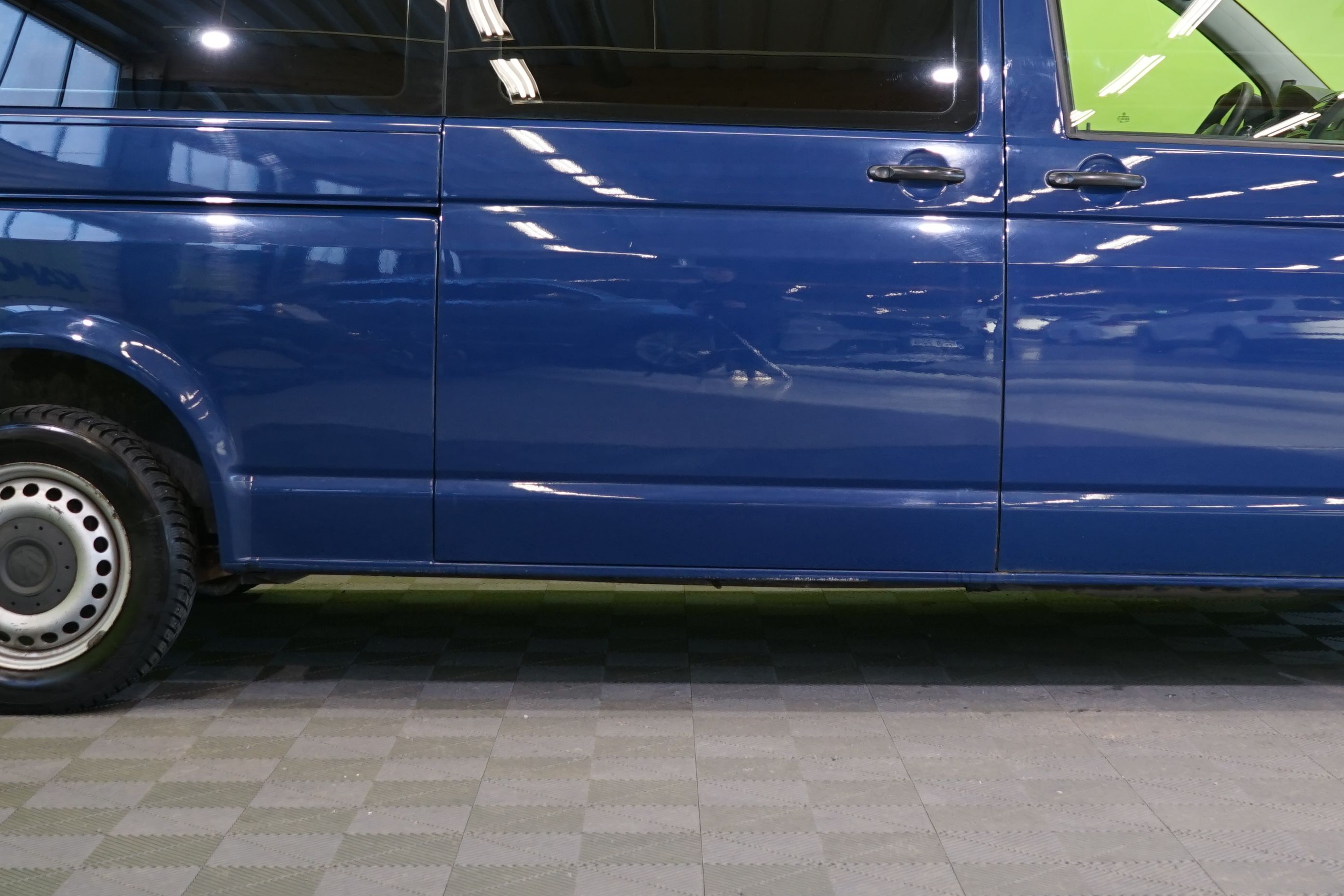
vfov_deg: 21.8
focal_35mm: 62
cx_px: 726
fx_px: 2315
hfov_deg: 32.4
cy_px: 269
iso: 500
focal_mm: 29
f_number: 5
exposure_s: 1/30
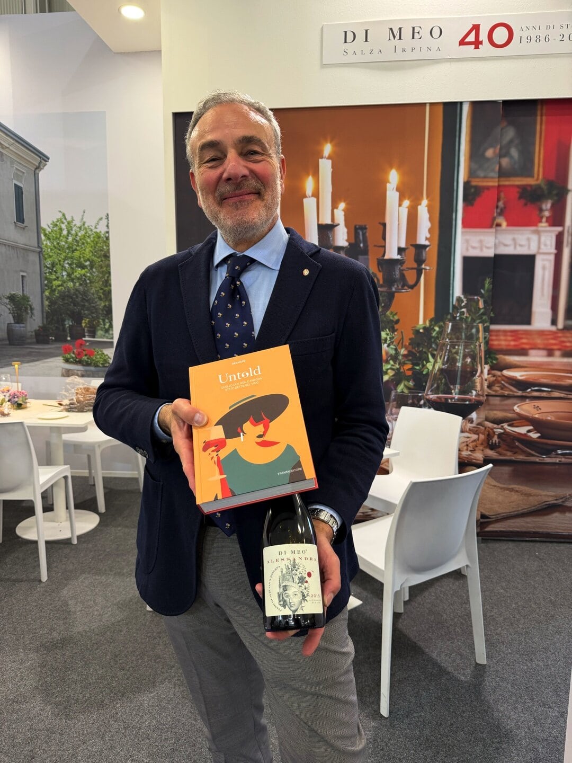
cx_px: 286
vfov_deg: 71.6
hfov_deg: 56.8
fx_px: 529
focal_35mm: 24
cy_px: 382
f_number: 1.78
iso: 125
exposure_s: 1/50
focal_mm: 6.76
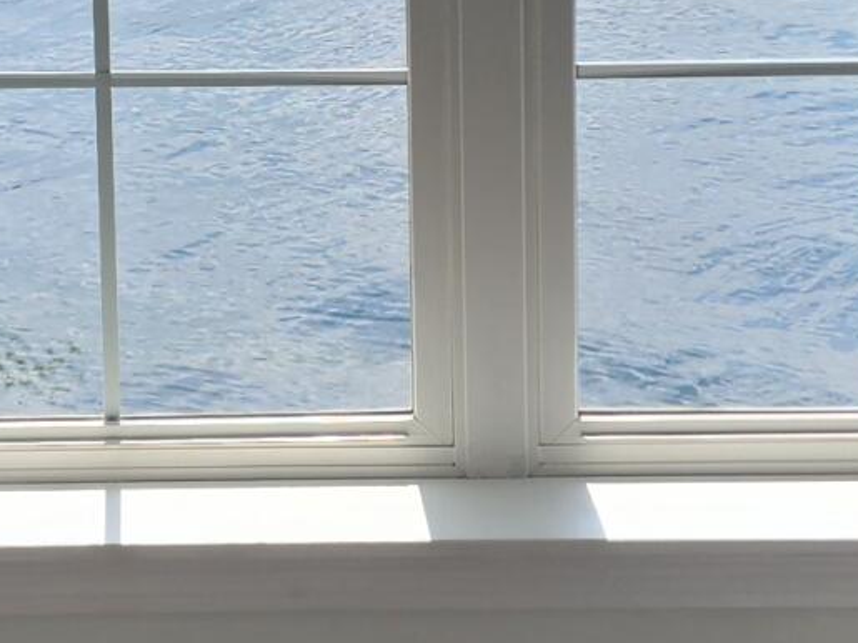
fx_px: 3321
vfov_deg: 11.0
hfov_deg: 14.7
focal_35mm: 134
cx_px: 367
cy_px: 107
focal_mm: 6.4
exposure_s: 1/509
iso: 12
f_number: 1.8
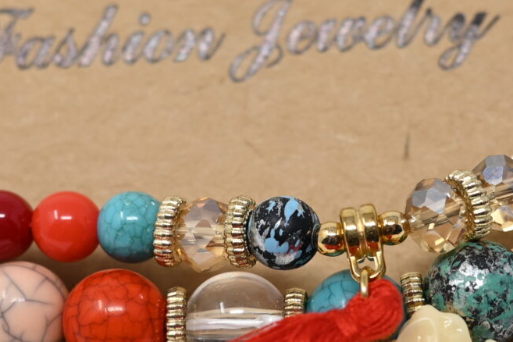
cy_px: 202
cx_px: 277
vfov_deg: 8.8
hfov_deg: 13.2
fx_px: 2223
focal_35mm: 156
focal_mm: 40
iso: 125
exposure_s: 1/60
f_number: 4.5
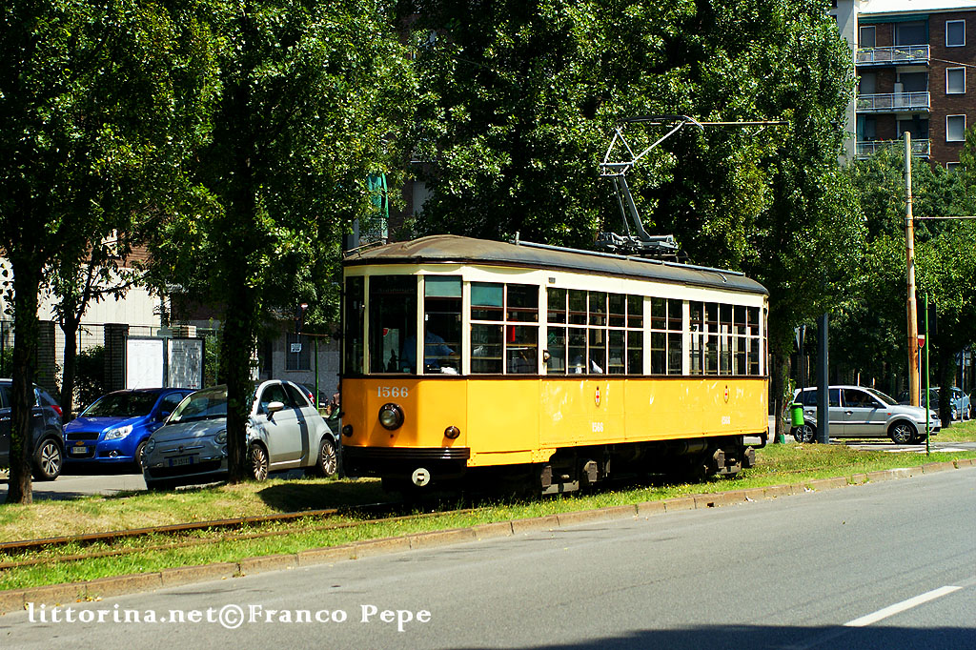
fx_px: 2236
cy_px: 325
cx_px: 488
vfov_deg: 16.5
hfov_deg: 24.6
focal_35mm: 82
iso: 200
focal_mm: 55
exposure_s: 1/500
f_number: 6.3
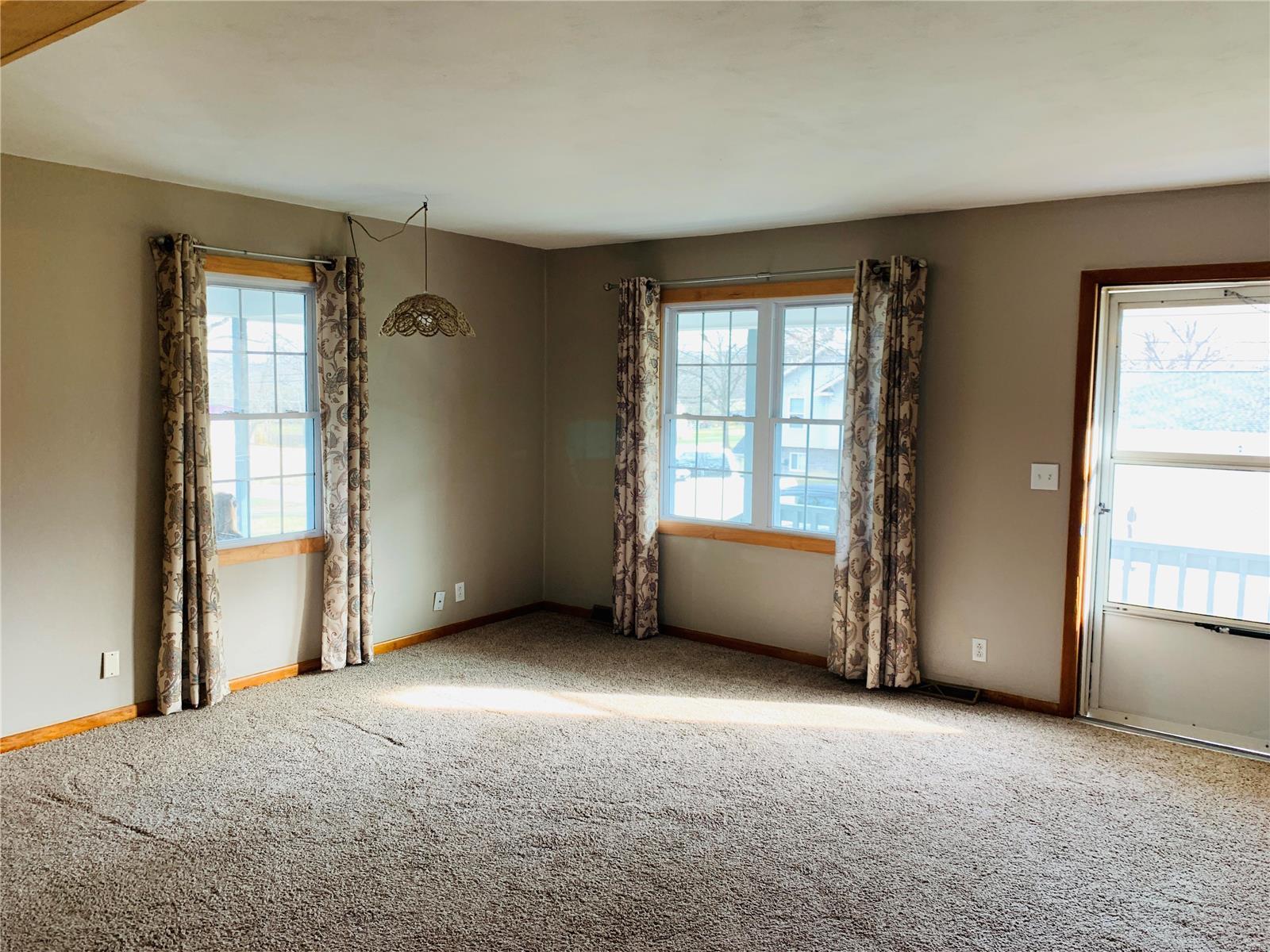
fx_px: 954
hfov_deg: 67.3
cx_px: 635
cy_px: 476
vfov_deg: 53.1
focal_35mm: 26
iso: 100
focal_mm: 4.25
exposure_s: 1/60
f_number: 1.8
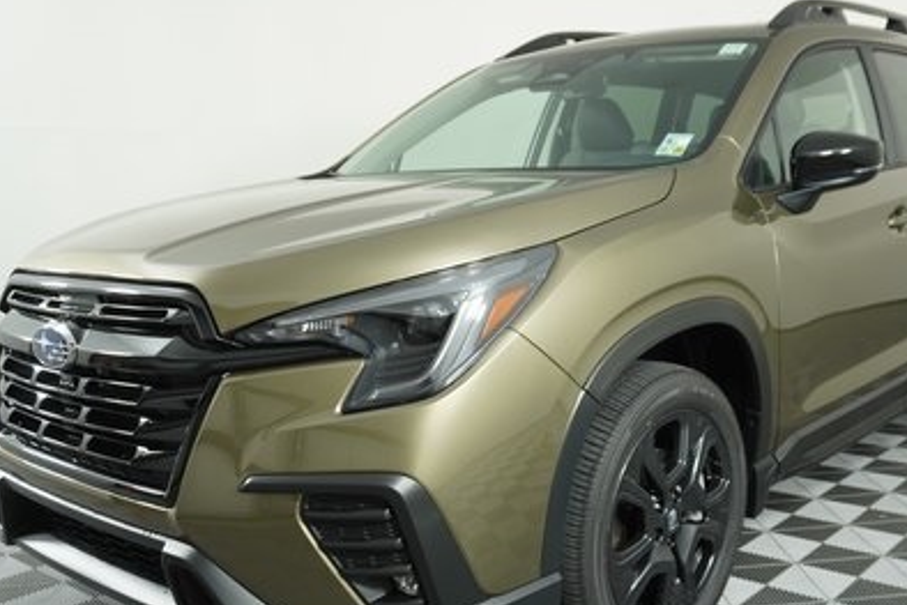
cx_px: 566
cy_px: 388
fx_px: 983
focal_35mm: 39
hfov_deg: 49.1
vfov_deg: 34.0
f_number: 4
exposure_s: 1/160
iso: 400
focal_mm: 16
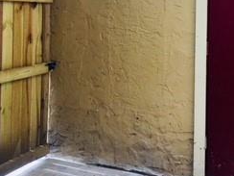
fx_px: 514
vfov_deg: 18.6
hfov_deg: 25.6
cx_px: 106
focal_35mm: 76
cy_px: -17
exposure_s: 1/156
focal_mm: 4.15
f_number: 2.2
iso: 25
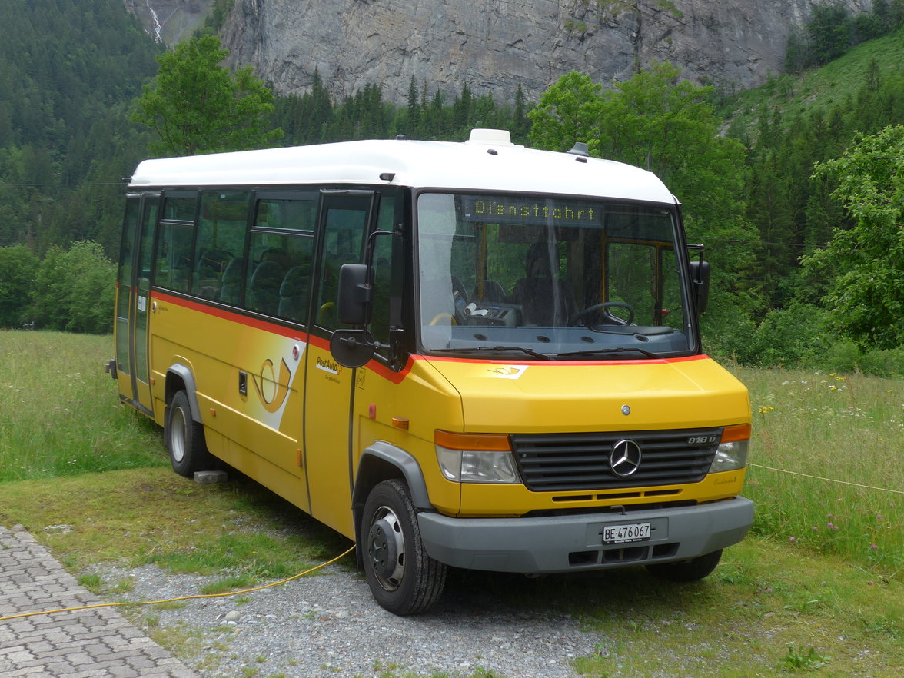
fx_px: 1306
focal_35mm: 50
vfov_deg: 29.1
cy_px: 340
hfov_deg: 38.2
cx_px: 450
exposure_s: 1/320
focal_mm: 10.1
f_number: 3.2
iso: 80
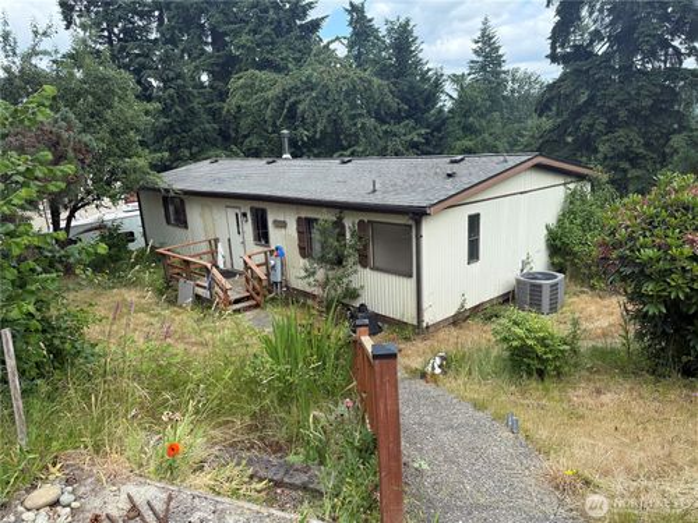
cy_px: 262
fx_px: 484
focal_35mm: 24
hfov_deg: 71.6
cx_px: 349
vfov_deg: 56.8
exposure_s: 1/1770
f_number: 1.78
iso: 100
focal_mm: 6.76
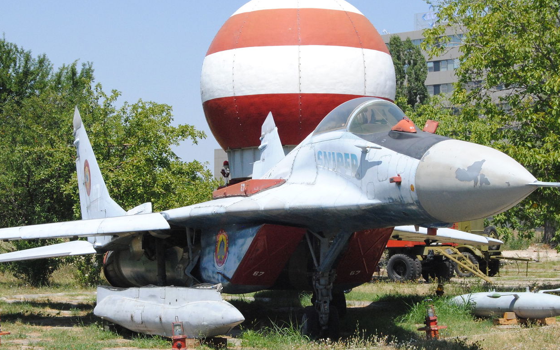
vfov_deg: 15.7
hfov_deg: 24.9
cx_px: 279
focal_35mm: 83
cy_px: 198
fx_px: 1267
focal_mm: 42
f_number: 14
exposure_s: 1/800
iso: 800
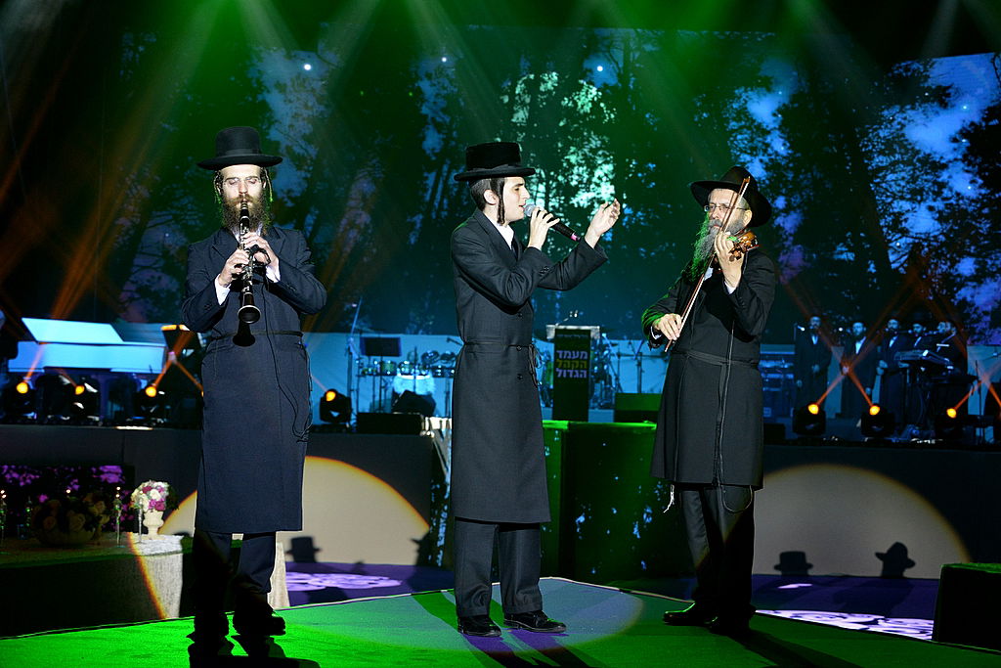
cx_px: 500
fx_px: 2086
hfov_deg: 27.0
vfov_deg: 18.2
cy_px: 334
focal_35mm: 75
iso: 2000
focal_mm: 75
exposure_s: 1/160
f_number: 5
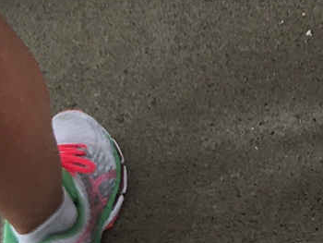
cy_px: -312
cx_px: 788
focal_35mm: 167
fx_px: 1559
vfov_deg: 8.3
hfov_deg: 10.2
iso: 25
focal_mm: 4.15
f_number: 2.2
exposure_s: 1/60
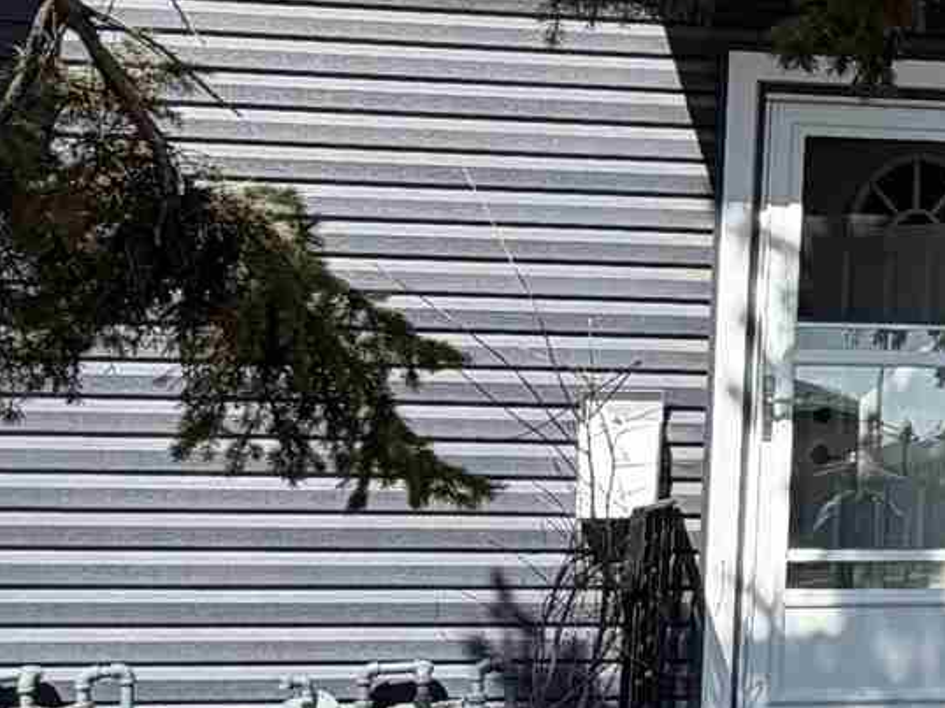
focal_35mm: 80
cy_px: 195
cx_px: 1361
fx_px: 2183
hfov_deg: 21.2
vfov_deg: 18.3
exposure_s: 1/770
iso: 32
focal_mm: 2.22
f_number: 2.2
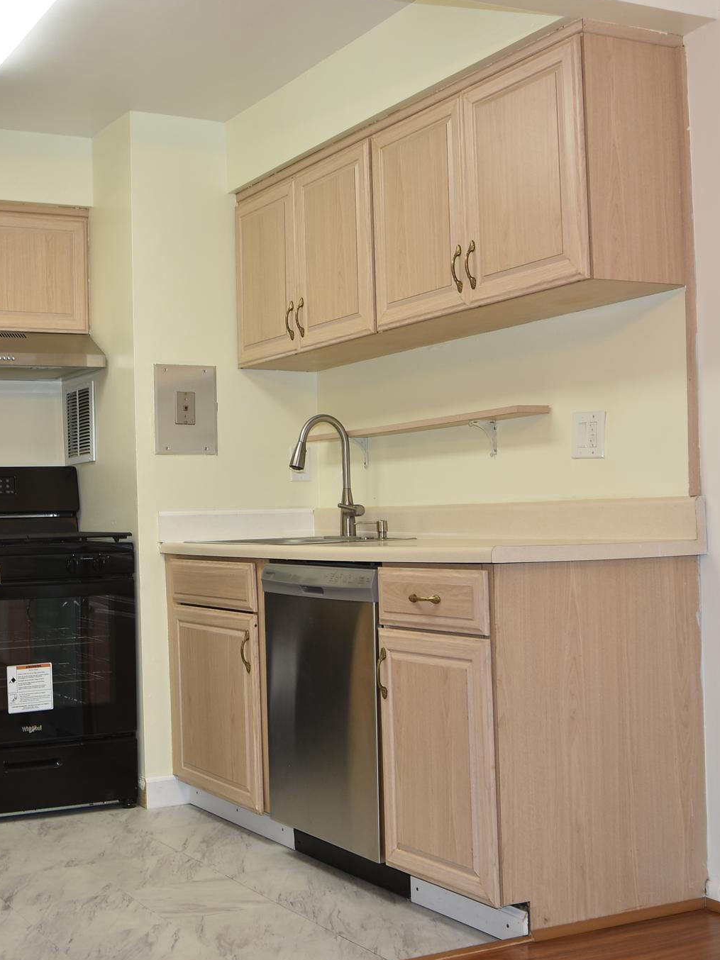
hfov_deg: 29.9
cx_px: 196
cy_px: 479
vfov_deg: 39.7
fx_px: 1332
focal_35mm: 48
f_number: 3.5
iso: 220
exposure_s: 1/60
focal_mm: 22
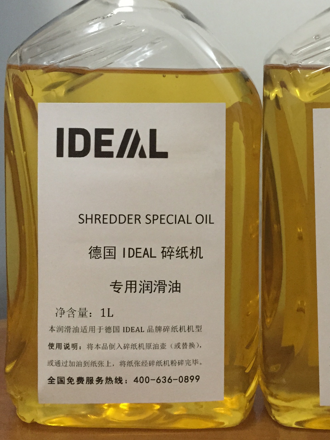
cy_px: 122
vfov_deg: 38.1
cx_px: 255
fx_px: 623
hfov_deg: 29.1
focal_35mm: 49
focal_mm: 4.15
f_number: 2.2
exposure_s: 1/20
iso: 250
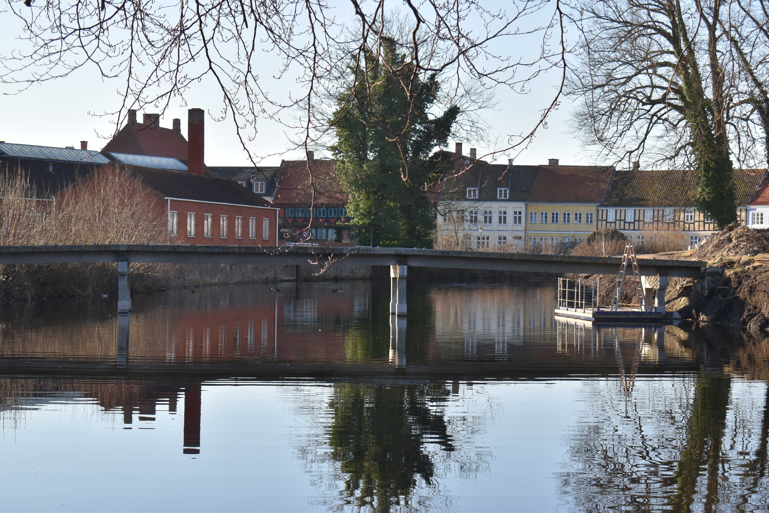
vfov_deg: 16.6
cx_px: 384
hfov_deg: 24.6
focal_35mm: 82
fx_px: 1763
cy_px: 256
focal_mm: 55
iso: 450
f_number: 5.6
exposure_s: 1/1000
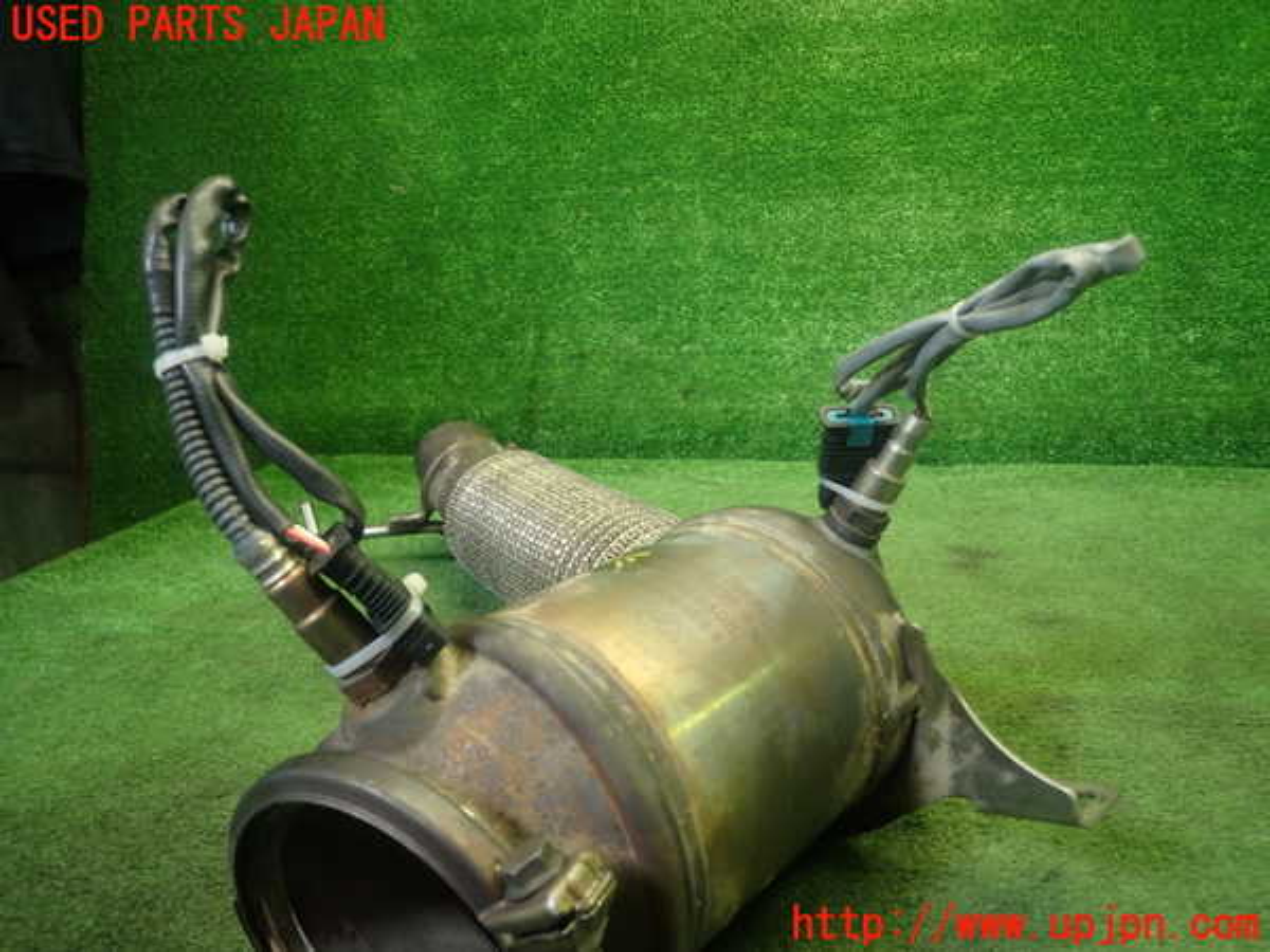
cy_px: 476
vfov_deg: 54.9
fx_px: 917
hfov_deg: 69.4
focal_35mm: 25
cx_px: 635
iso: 200
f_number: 2
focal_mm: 4.5
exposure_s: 1/50
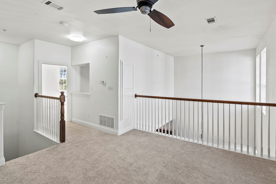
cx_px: 145
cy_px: 88
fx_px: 138
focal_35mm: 18
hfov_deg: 89.9
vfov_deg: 67.4
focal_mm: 17
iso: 100
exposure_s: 1/4
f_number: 4.5
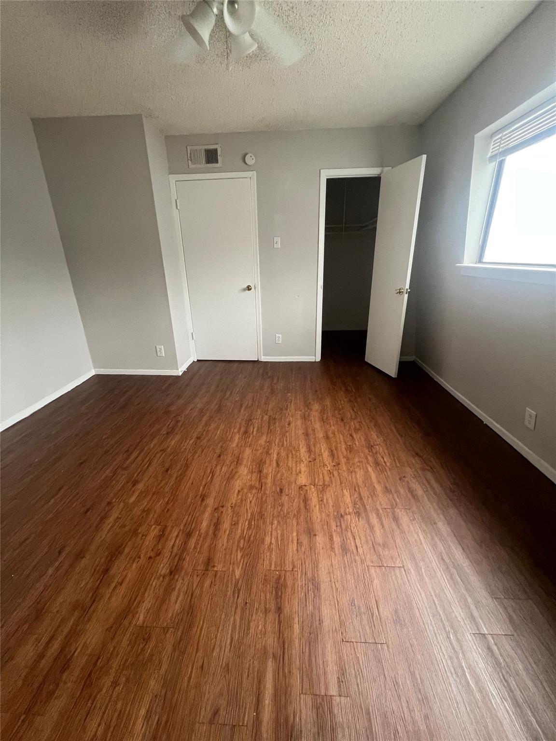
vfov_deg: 106.2
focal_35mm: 13
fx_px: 278
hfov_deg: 89.9
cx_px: 278
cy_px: 370
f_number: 1.8
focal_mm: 1.57
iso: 320
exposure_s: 1/60
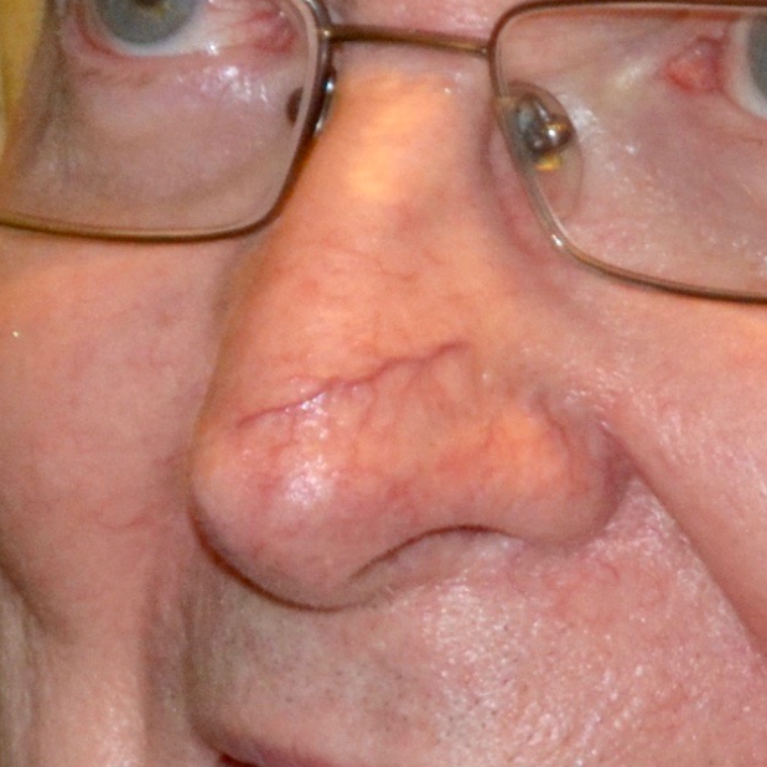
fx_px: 15471
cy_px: 594
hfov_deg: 2.8
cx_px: 1107
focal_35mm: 617
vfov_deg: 2.8
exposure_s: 1/30
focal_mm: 65
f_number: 5.3
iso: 800
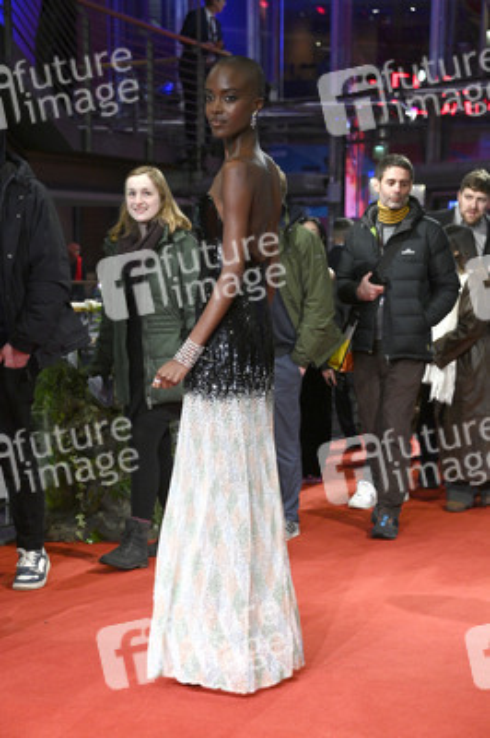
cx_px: 245
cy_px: 369
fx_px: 1432
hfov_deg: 19.4
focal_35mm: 70
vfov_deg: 28.9
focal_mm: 70
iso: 5000
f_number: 5.6
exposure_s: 1/250
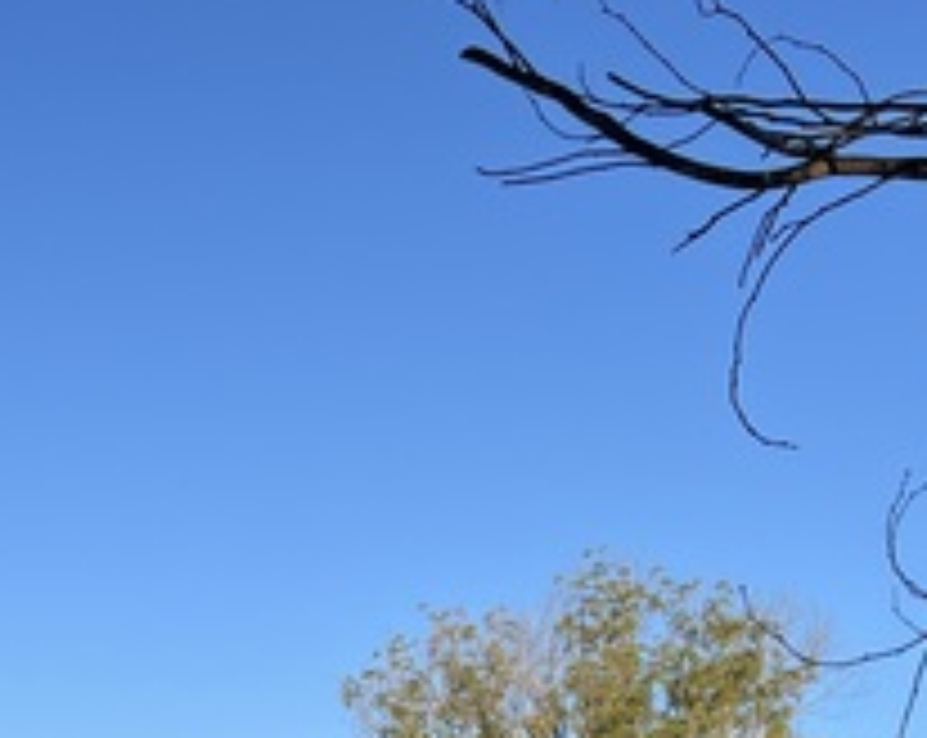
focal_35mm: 79
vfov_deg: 17.8
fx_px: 2163
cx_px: -27
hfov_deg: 23.1
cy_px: 1012
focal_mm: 5.7
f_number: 1.5
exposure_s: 1/2513
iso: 50
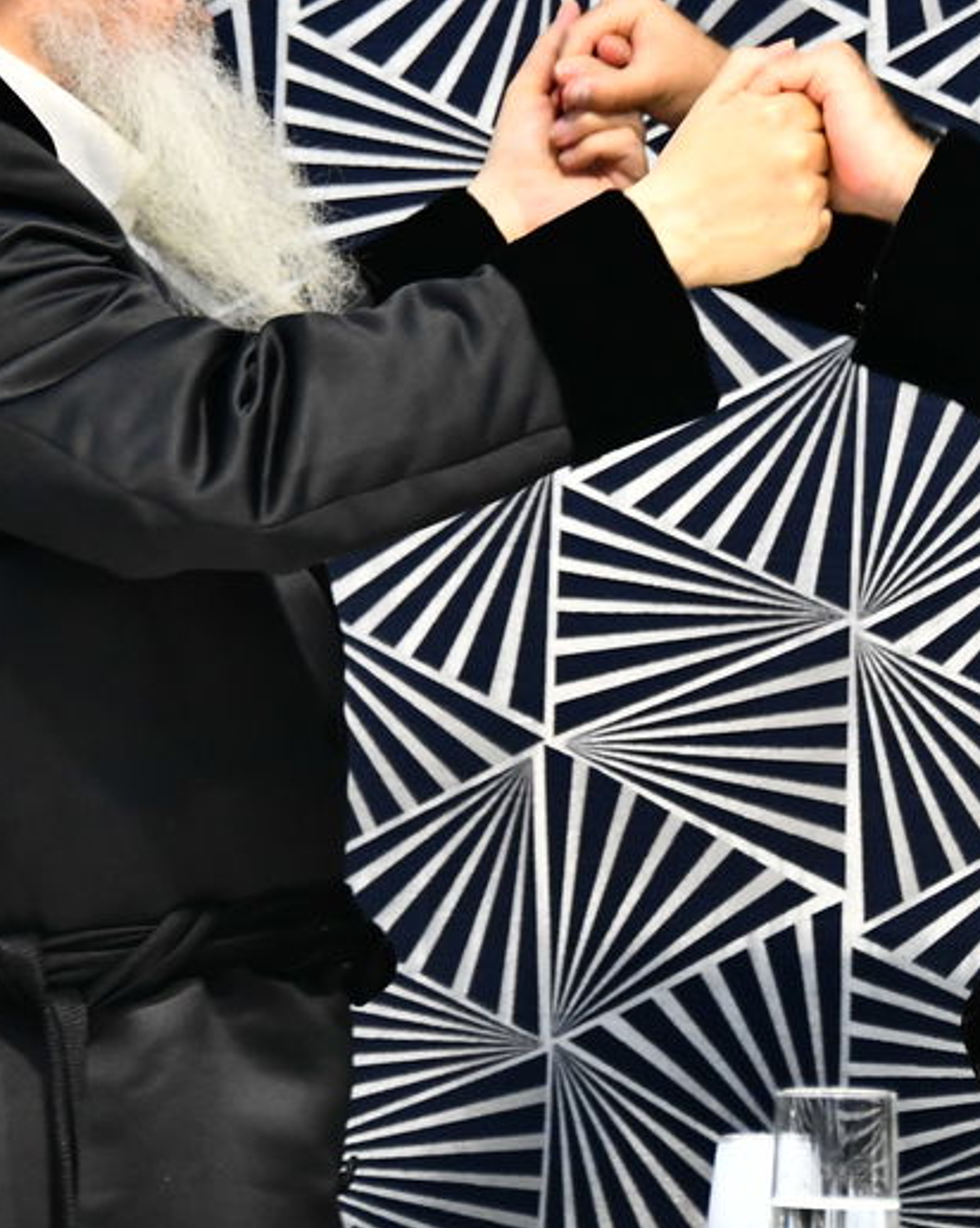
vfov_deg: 5.6
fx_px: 12487
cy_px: 137
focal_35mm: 344
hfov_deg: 4.5
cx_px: 737
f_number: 5.6
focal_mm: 135
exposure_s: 1/125
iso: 2000
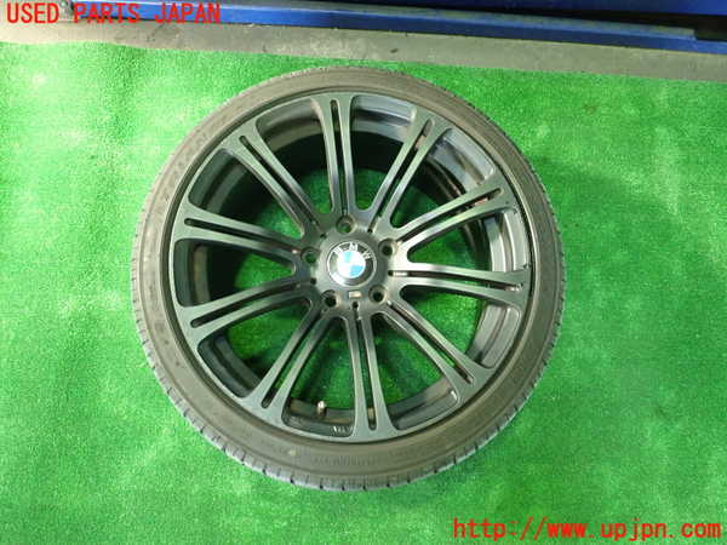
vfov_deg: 46.8
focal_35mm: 30
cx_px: 364
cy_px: 272
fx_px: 630
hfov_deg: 60.0
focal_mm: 5.5
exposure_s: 1/40
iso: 800
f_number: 2.3
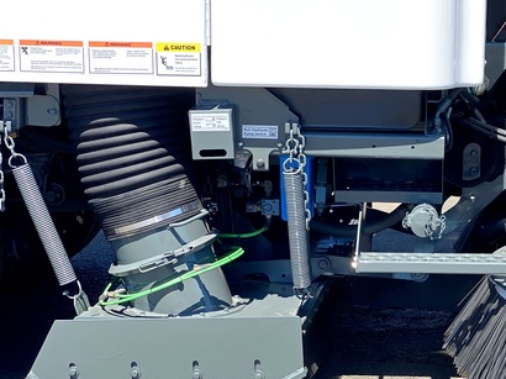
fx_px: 1446
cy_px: 243
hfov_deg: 19.6
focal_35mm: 99
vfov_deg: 14.9
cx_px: 410
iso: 20
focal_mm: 6
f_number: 2
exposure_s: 1/320
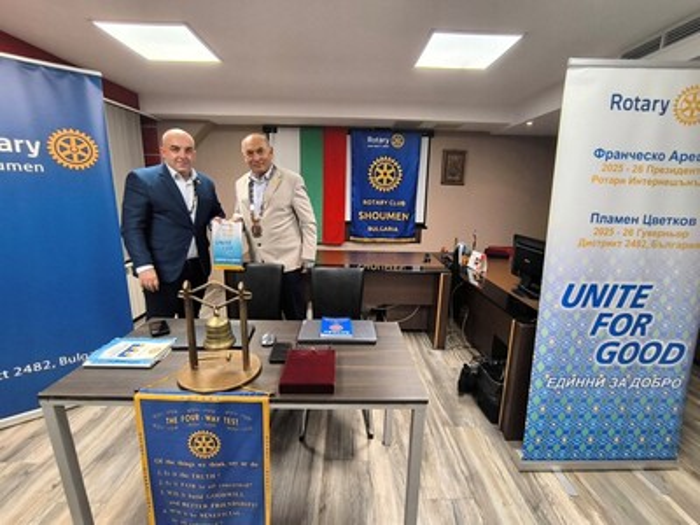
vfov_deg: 78.1
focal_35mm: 16
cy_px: 262
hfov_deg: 94.5
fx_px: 324
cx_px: 350
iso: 200
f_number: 2.2
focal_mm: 1.65
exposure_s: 1/50
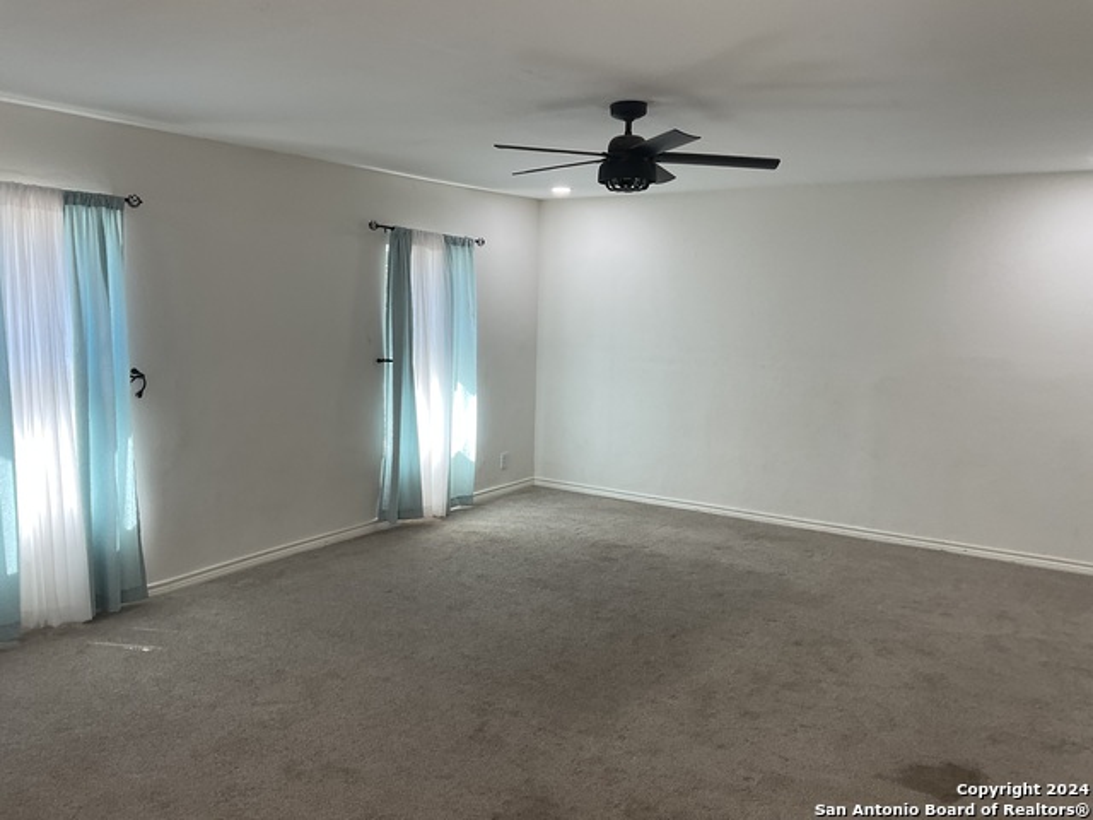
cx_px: 546
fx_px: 916
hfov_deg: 61.7
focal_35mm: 29
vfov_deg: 48.2
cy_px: 410
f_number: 1.8
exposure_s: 1/60
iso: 40
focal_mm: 3
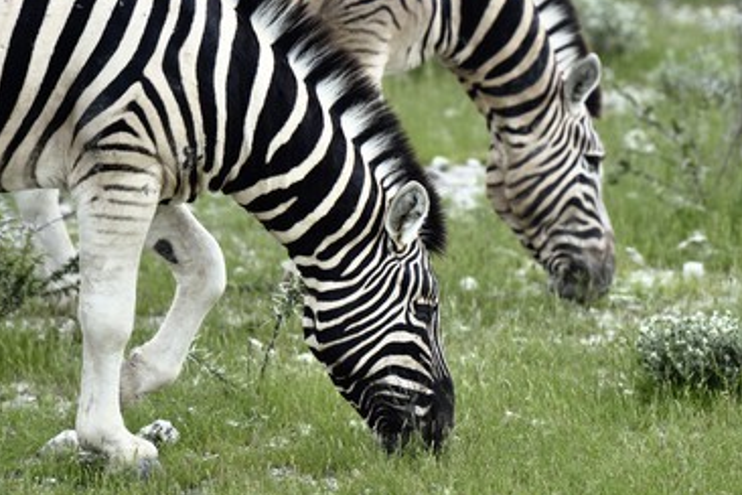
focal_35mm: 321
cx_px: 326
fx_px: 6616
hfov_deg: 6.4
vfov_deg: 4.3
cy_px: 223
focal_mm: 280
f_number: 5.6
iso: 400
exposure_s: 1/1250
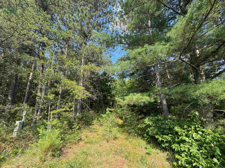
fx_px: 91
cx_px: 112
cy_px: 84
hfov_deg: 102.1
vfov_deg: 85.7
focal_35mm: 14
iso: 40
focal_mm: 2.22
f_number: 2.2
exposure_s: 1/343
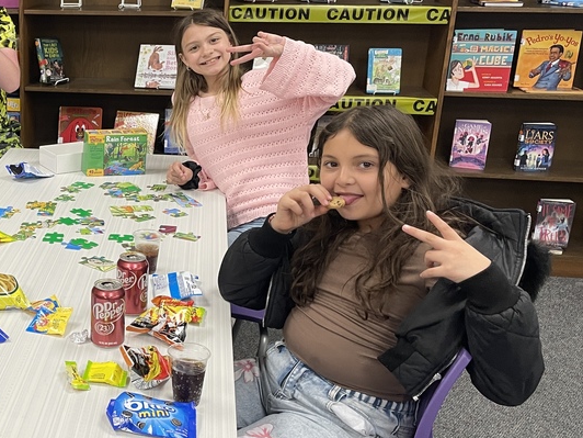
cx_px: 41
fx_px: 842
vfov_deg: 29.1
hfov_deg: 35.5
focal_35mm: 50
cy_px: 217
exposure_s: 1/97
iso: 125
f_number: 1.6
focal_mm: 4.2
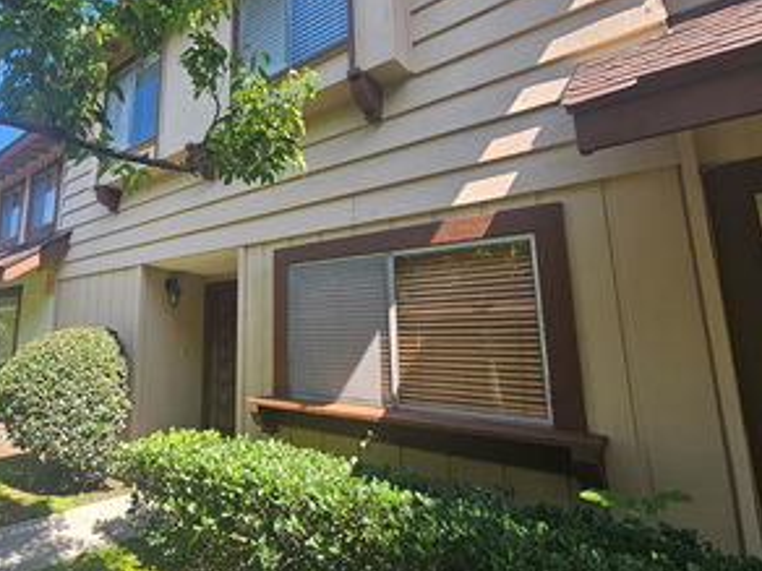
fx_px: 418
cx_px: 236
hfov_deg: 81.0
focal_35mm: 19
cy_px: 258
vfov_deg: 68.5
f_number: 2.2
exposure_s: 1/378
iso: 50
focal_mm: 2.2
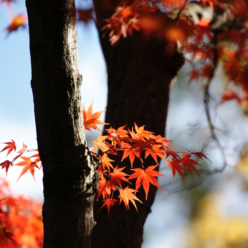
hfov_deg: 3.0
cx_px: 124
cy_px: 155
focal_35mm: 576
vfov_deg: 3.0
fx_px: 4669
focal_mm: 300
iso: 400
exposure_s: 1/200
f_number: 5.6
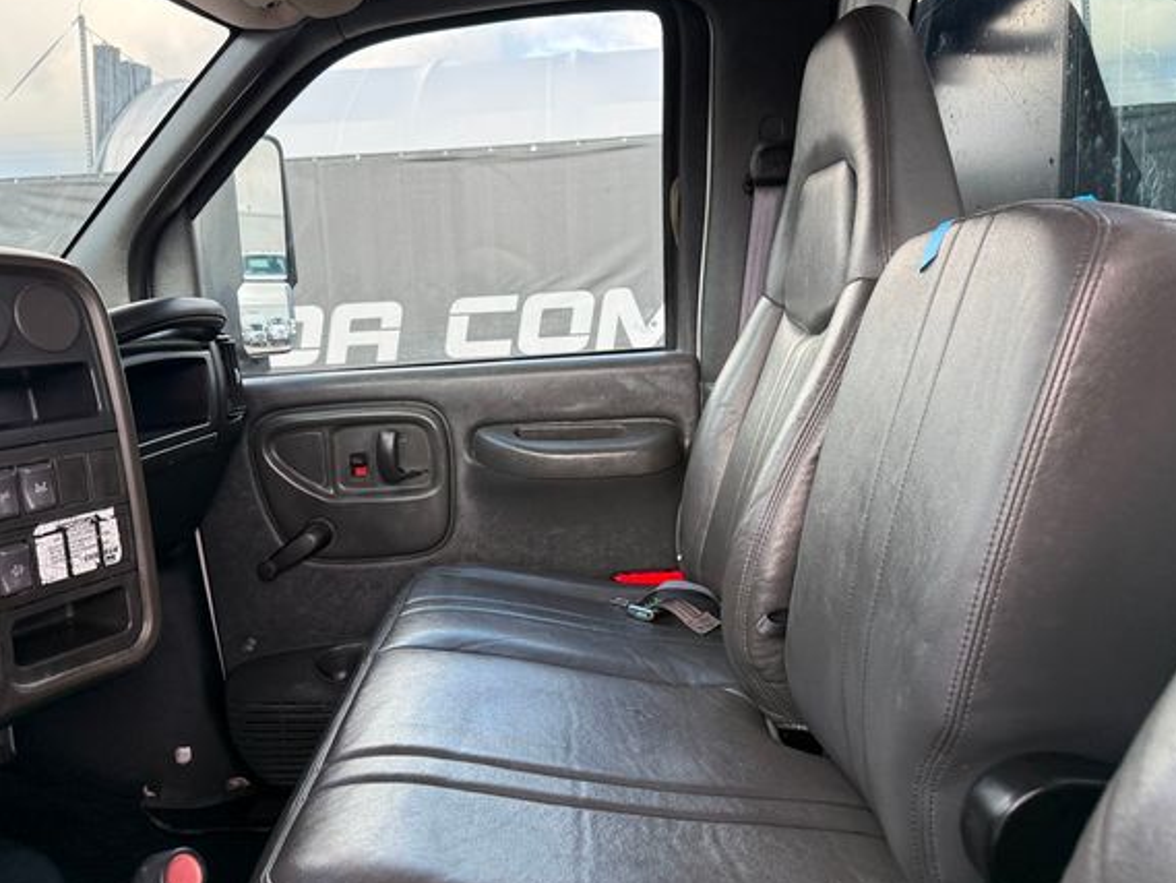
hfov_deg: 65.1
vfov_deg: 51.3
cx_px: 527
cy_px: 399
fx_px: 917
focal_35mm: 27
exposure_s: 1/383
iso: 100
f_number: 1.78
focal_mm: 6.76
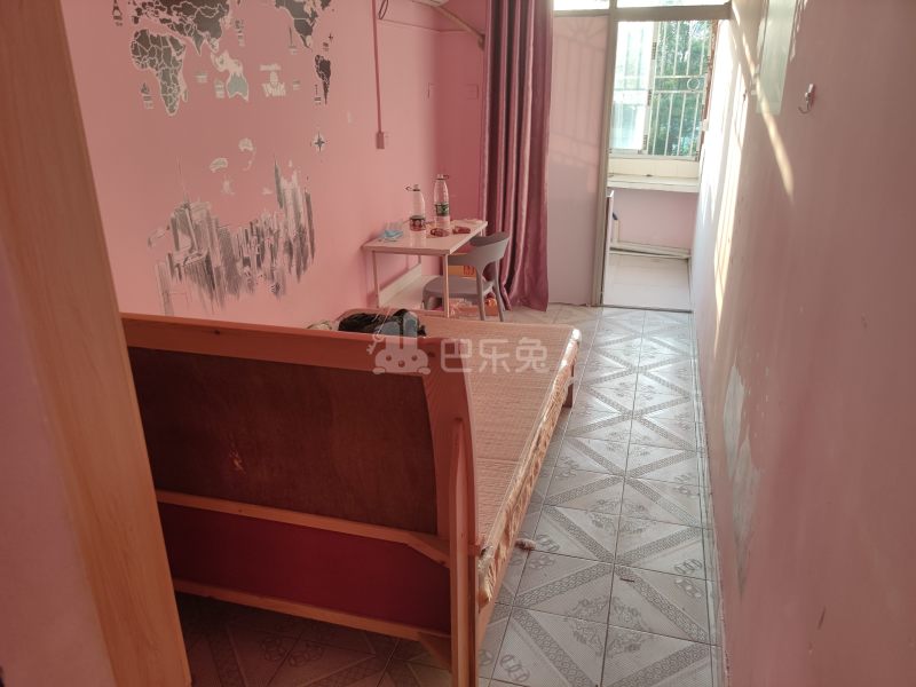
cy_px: 344
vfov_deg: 53.1
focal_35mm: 26
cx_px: 458
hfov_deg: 67.3
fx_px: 688
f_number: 1.6
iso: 58
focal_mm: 5.58
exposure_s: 1/100
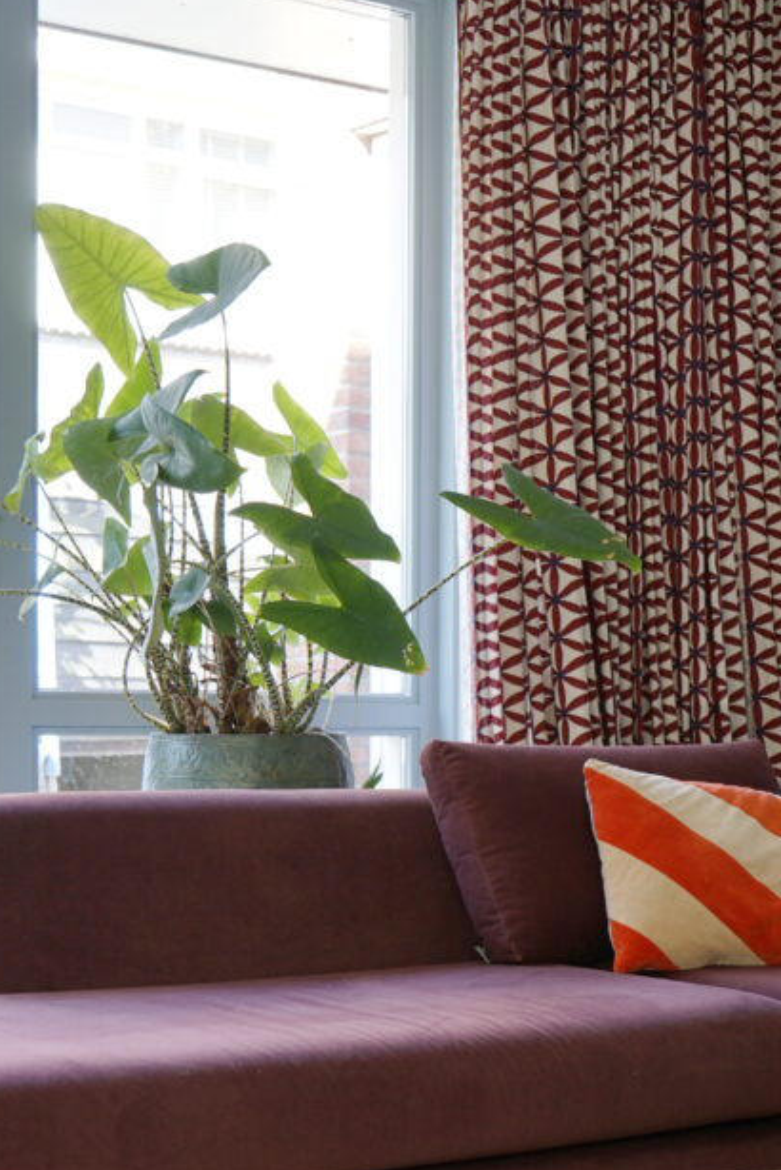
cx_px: 517
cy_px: 707
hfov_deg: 20.9
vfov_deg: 30.9
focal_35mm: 65
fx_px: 2113
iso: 320
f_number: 4
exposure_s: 1/60
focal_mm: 39
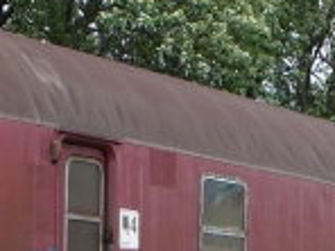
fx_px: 1916
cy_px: 294
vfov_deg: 7.4
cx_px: 136
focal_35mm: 198
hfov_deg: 10.0
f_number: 3.4
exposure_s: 1/400
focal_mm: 7.3
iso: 80
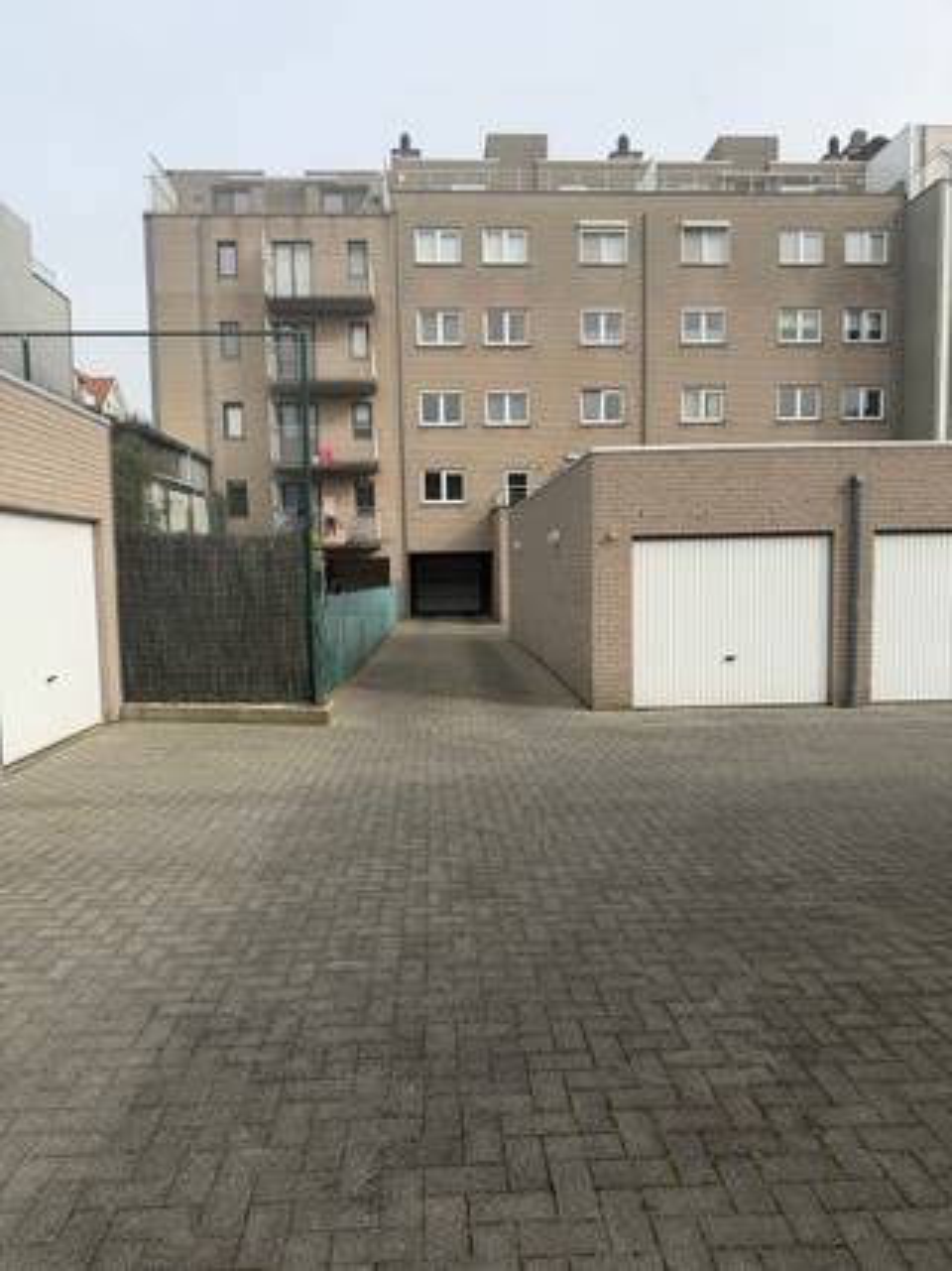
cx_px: 476
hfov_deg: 56.8
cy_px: 636
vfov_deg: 71.6
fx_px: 880
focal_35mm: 24
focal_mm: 6.76
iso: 80
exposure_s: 1/2703
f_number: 1.78
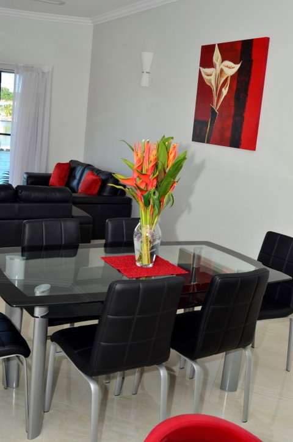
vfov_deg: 49.6
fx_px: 478
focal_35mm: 39
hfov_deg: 34.1
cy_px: 221
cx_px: 146
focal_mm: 26
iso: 400
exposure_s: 1/60
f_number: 10
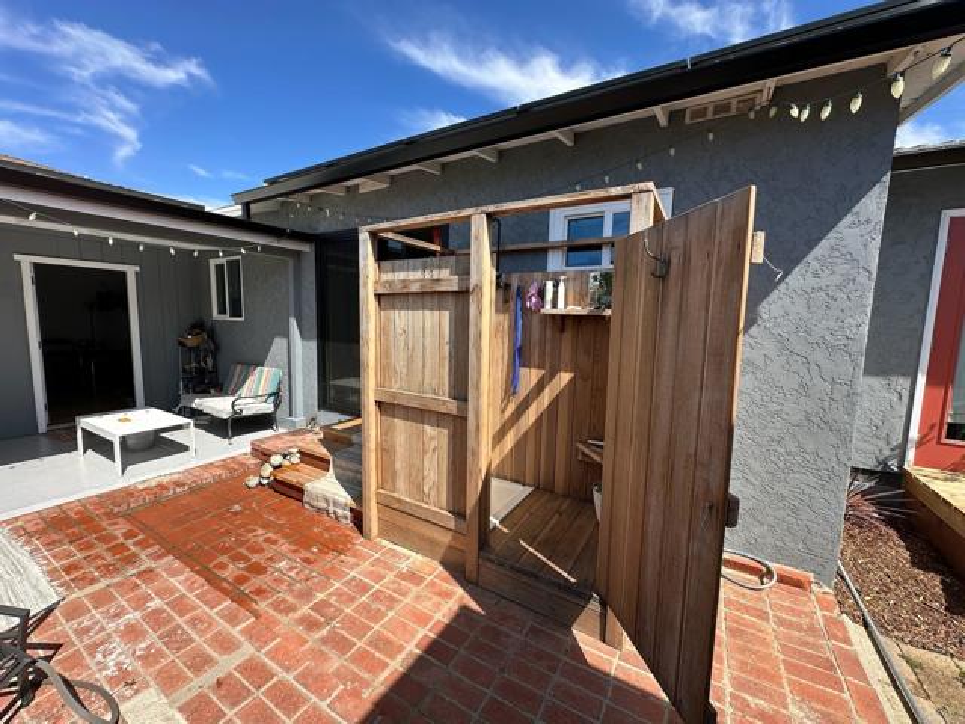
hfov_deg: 102.1
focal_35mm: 14
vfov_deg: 85.7
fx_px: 390
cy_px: 362
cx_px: 482
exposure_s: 1/1006
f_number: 2.2
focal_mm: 2.22
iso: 40
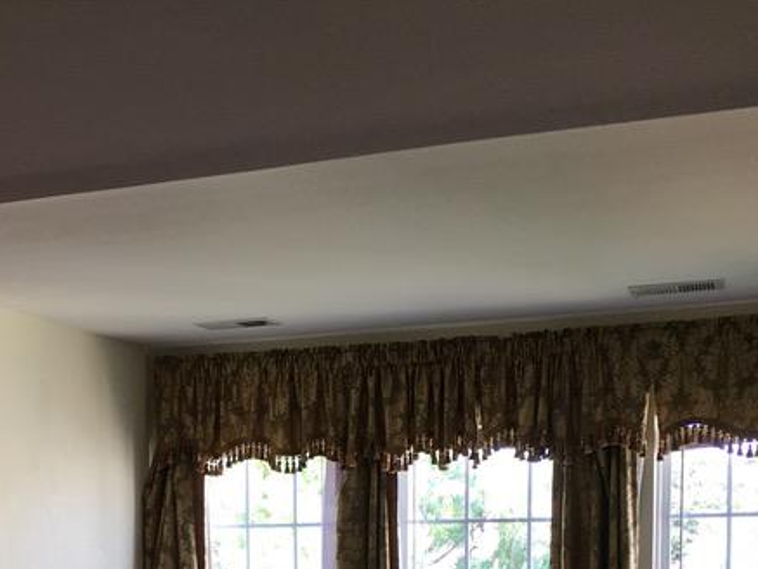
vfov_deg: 20.4
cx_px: 95
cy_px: 661
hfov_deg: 27.6
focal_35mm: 68
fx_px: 1489
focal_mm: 4.15
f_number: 2.2
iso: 25
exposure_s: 1/60
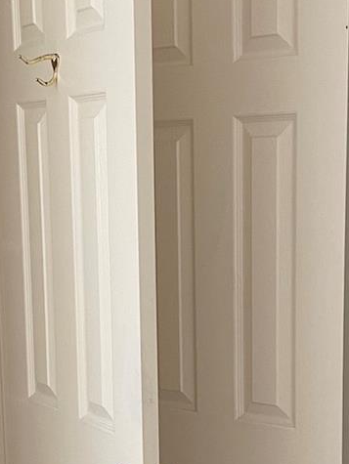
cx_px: 131
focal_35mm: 84
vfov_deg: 22.8
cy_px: 400
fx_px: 1128
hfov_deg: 17.6
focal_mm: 4.2
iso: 125
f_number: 1.6
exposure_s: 1/70
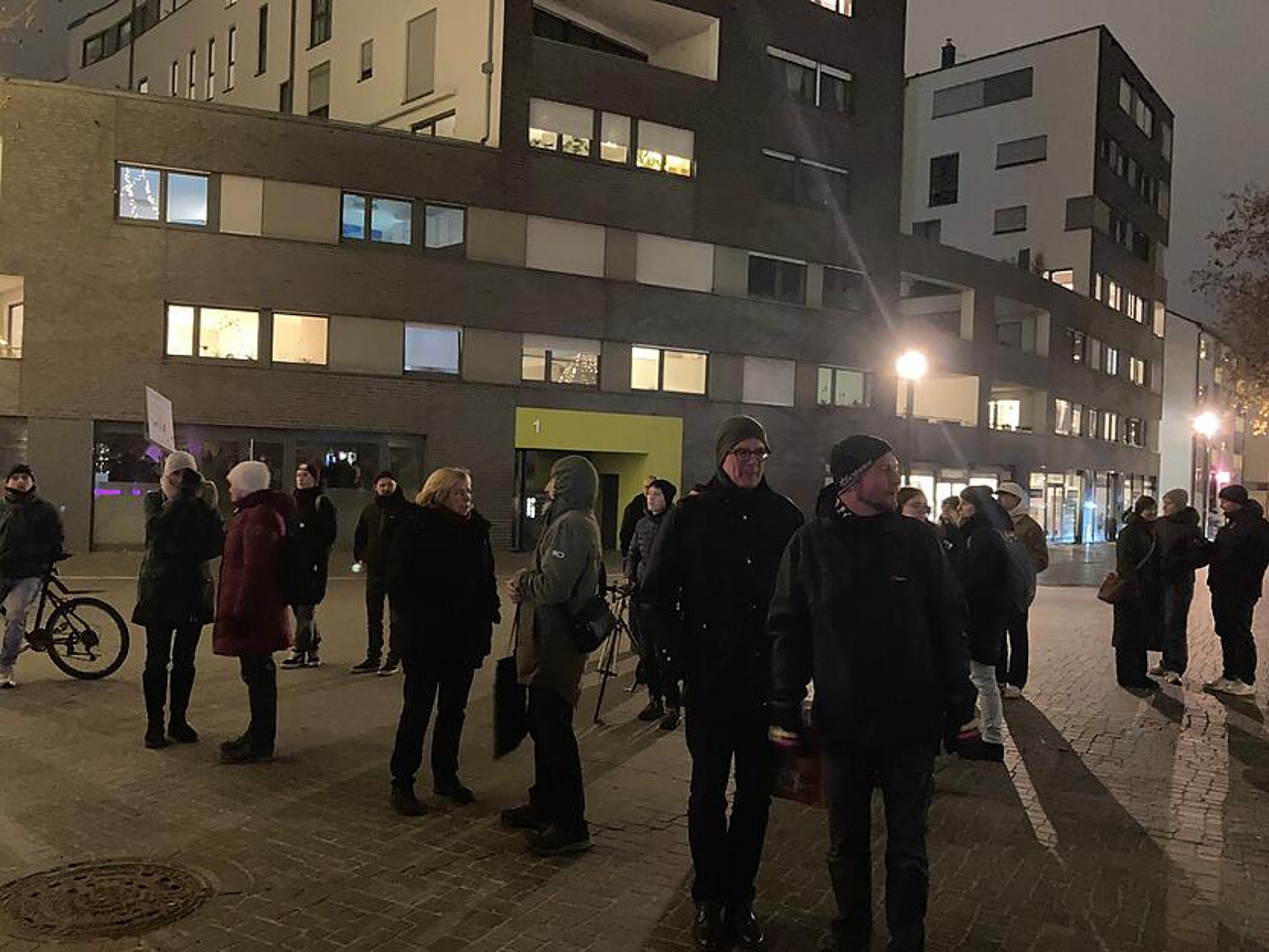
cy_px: 476
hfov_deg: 63.4
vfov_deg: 49.8
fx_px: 1027
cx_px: 634
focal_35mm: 28
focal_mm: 3.99
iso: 800
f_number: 1.8
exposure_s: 1/4
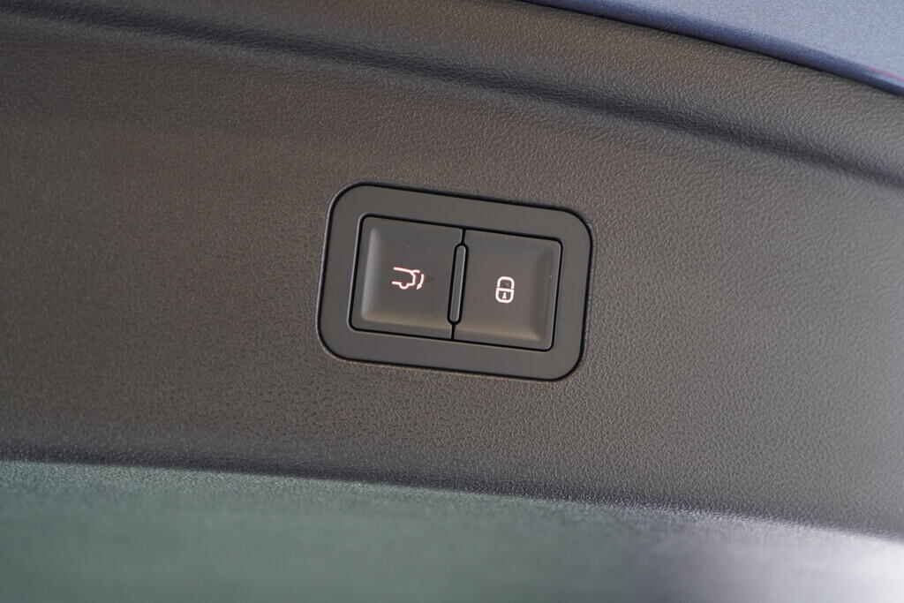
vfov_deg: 36.9
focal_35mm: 36
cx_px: 452
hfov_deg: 53.1
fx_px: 904
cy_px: 302
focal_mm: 24
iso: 500
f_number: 2.8
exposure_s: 1/40
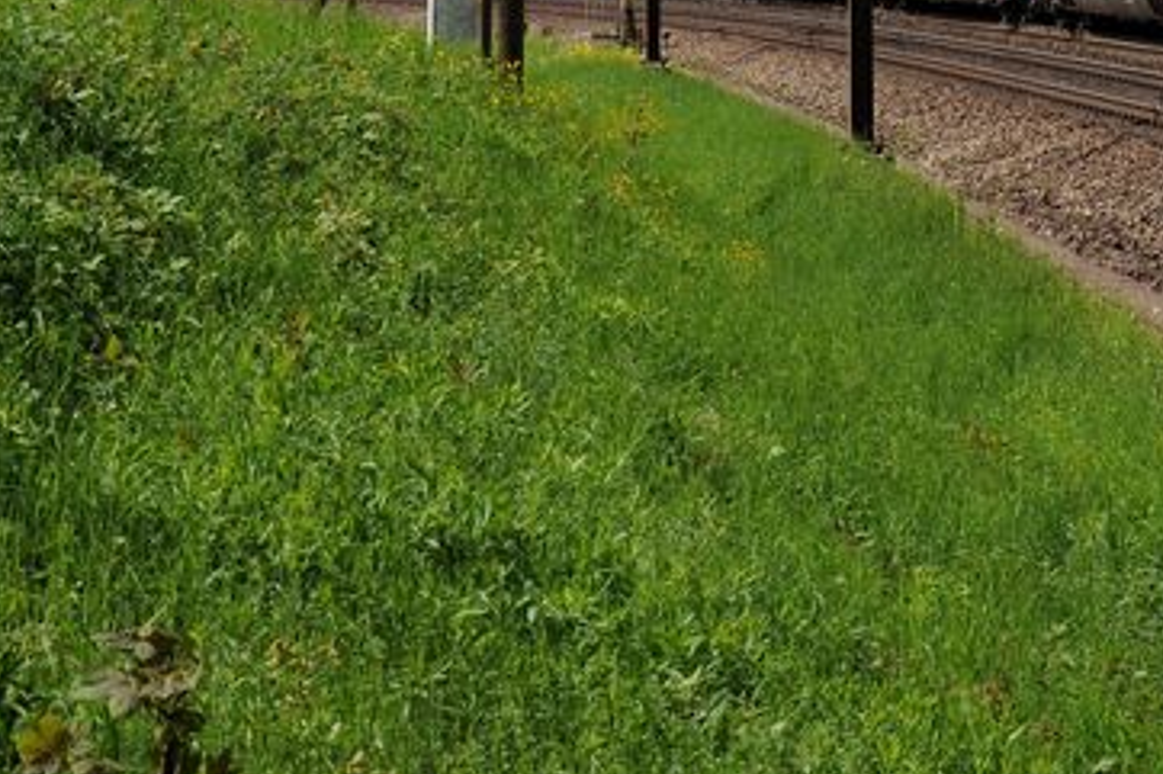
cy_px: -292
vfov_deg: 7.6
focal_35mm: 178
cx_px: 1308
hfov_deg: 11.4
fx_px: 5747
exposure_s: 1/640
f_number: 9
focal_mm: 42
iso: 250
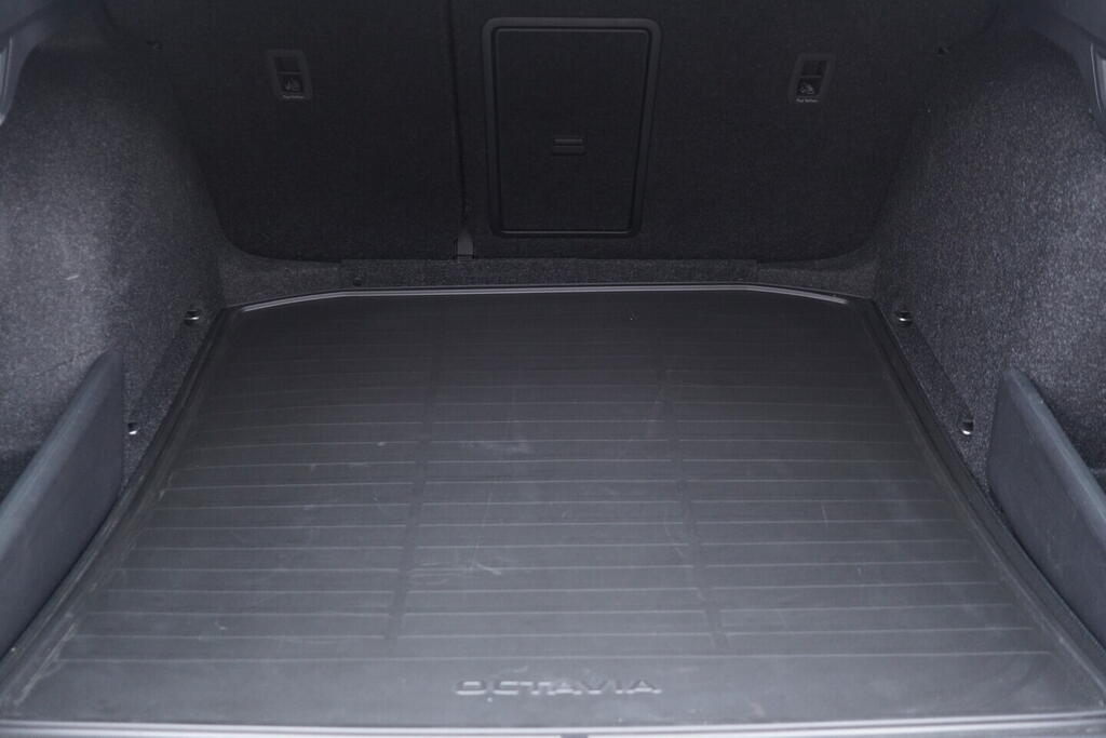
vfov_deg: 36.9
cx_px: 553
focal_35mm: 36
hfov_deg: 53.1
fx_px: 1106
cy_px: 369
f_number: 2.8
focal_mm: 24
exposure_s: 1/40
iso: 1250
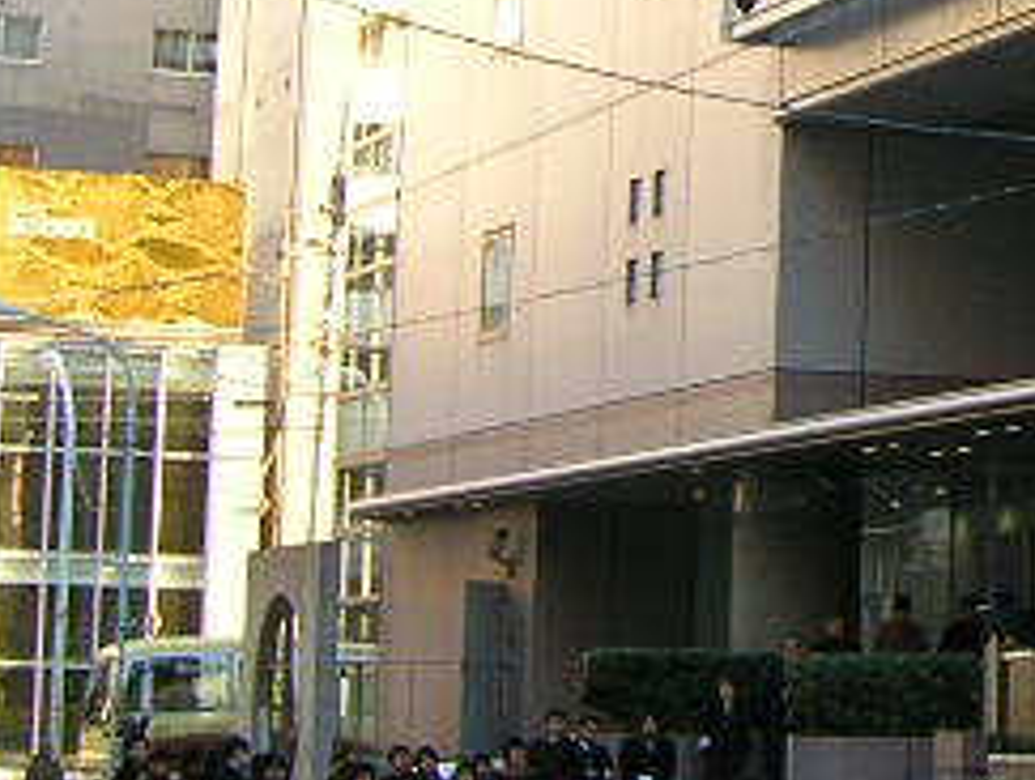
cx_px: 1721
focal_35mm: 143
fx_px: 4282
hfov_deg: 12.8
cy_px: -170
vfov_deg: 10.2
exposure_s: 1/54.3
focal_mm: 5.7
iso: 50
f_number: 2.9
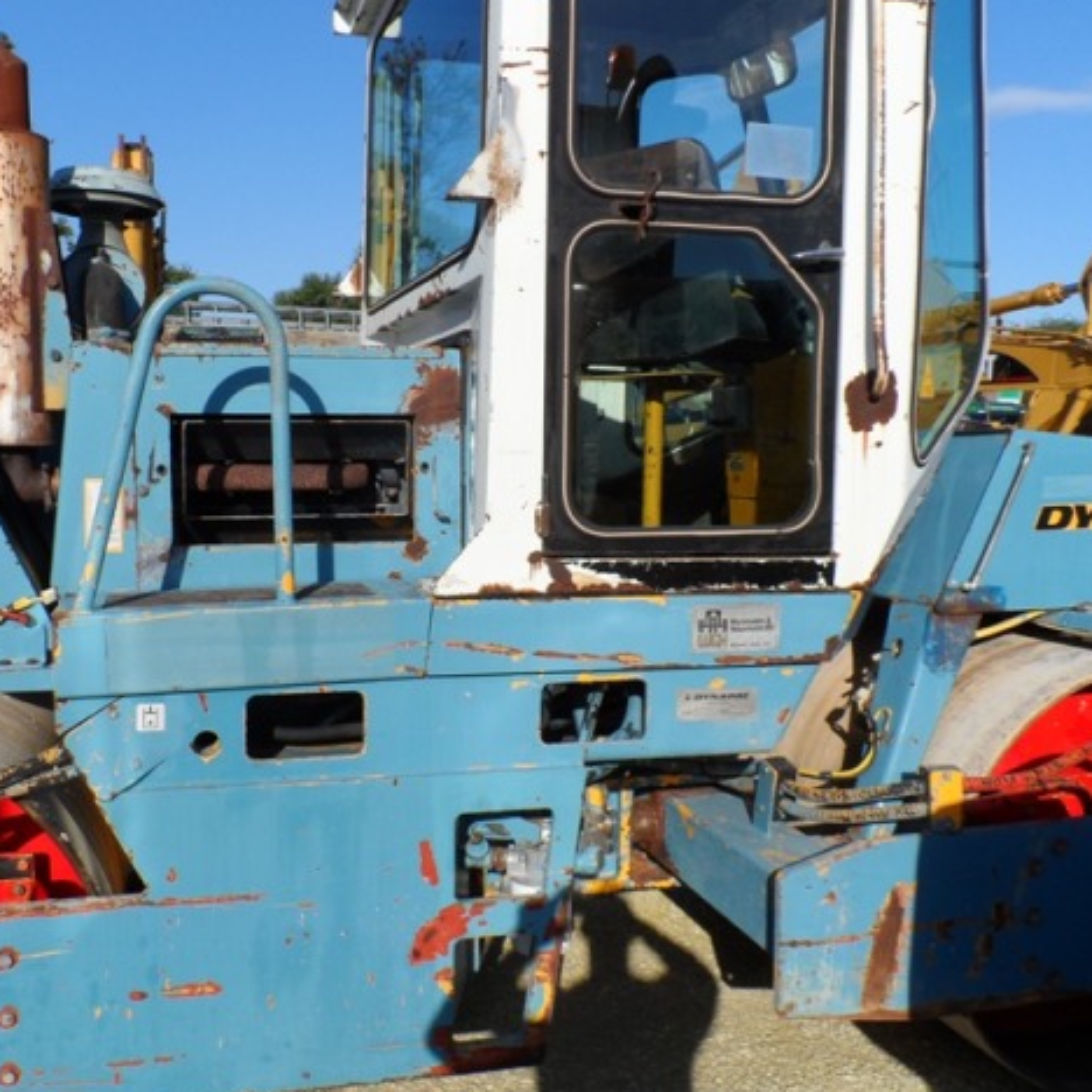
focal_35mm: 29
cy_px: 544
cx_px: 394
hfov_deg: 54.8
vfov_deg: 55.6
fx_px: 1035
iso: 80
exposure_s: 1/500
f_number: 4.5
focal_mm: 4
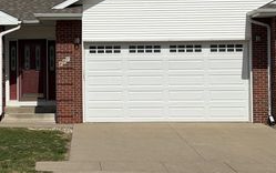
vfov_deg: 12.8
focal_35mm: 102
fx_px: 768
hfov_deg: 20.1
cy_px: 53
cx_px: 47
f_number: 1.78
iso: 64
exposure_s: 1/11364
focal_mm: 6.76
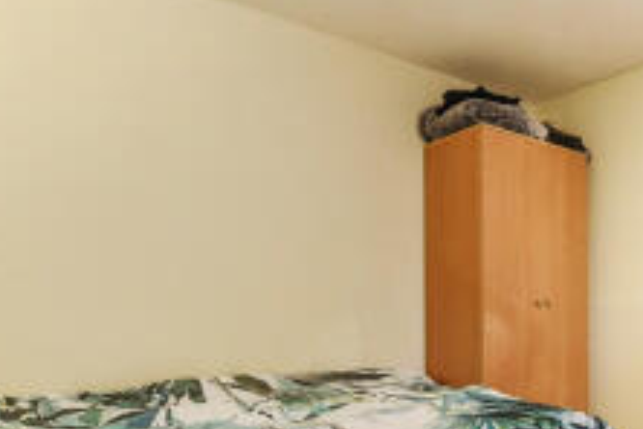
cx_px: 579
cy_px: 306
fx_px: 536
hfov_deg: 54.0
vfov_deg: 42.6
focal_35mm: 30
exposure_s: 1/13
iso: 400
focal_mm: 14
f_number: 8
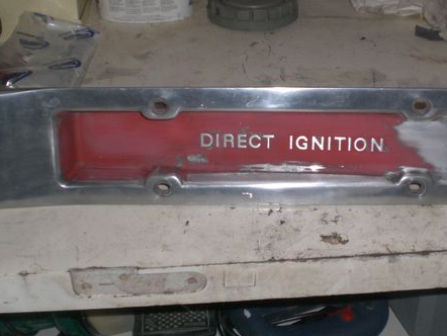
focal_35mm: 55
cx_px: 280
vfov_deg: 26.6
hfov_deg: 34.7
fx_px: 711
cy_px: 153
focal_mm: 6.3
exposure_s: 1/60
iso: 100
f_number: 3.1
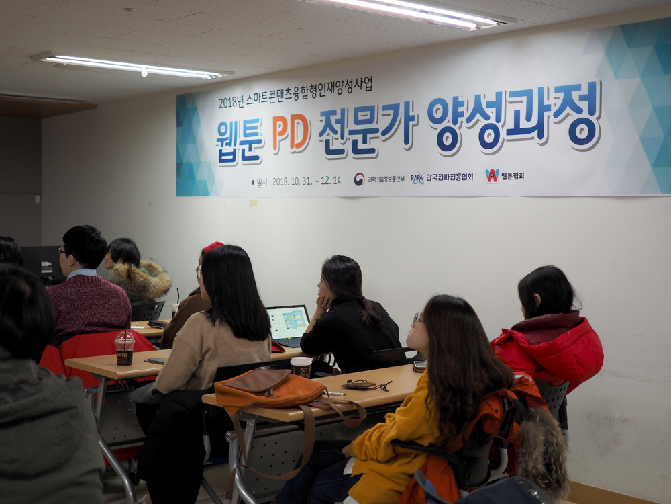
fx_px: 969
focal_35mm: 50
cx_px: 336
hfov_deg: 38.2
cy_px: 252
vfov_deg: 29.1
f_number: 1.8
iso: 200
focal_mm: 25
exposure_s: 1/160
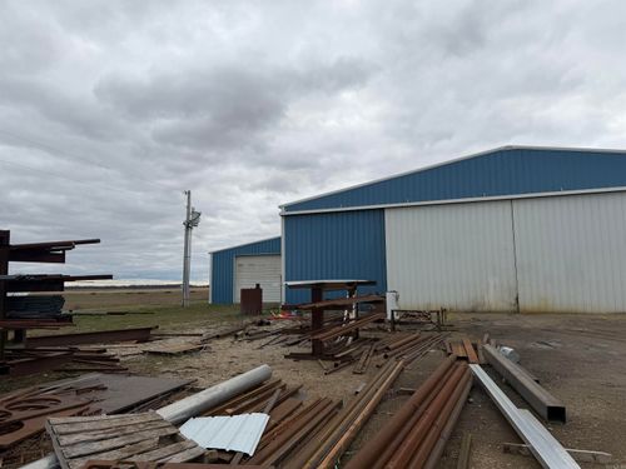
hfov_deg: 71.6
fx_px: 434
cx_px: 313
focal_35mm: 24
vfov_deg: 56.8
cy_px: 234
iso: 80
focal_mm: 6.76
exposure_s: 1/2053
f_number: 1.78
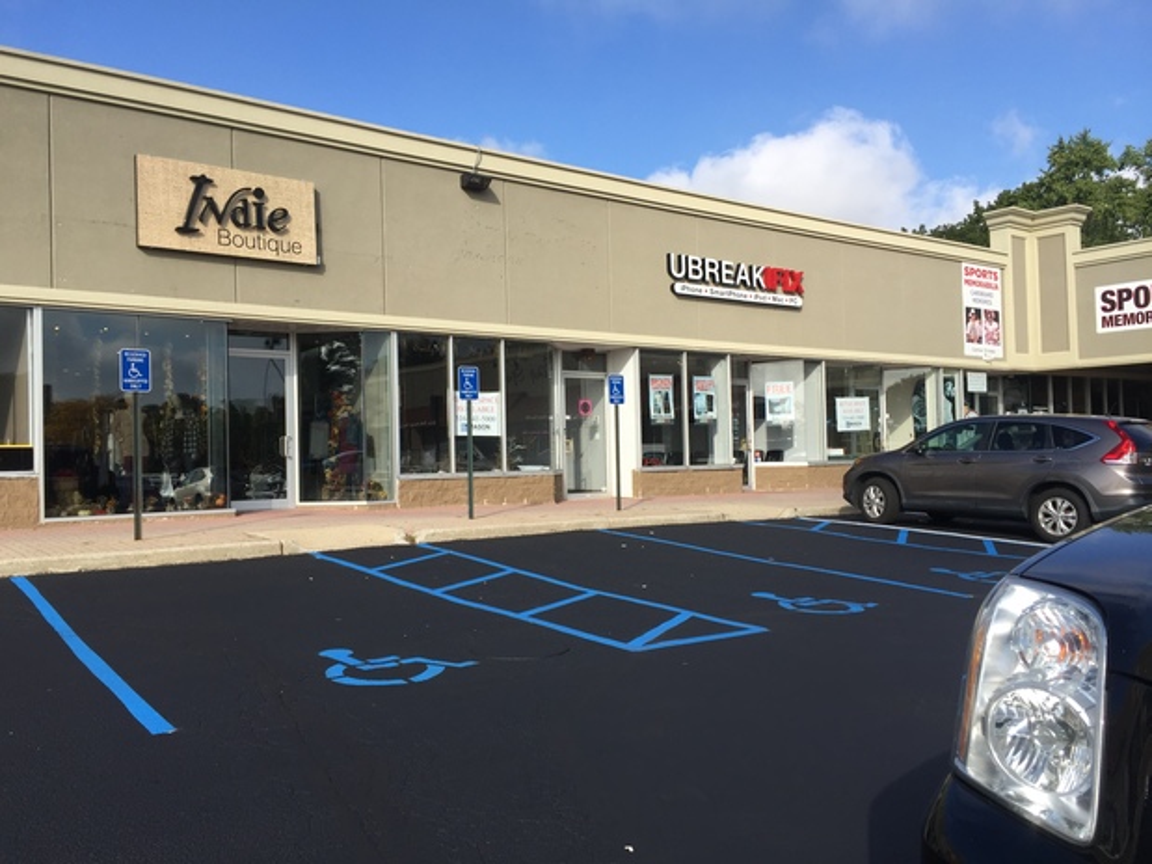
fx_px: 965
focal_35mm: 29
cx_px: 576
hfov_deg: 61.7
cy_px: 432
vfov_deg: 48.2
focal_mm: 4.15
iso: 32
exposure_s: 1/1464
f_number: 2.2
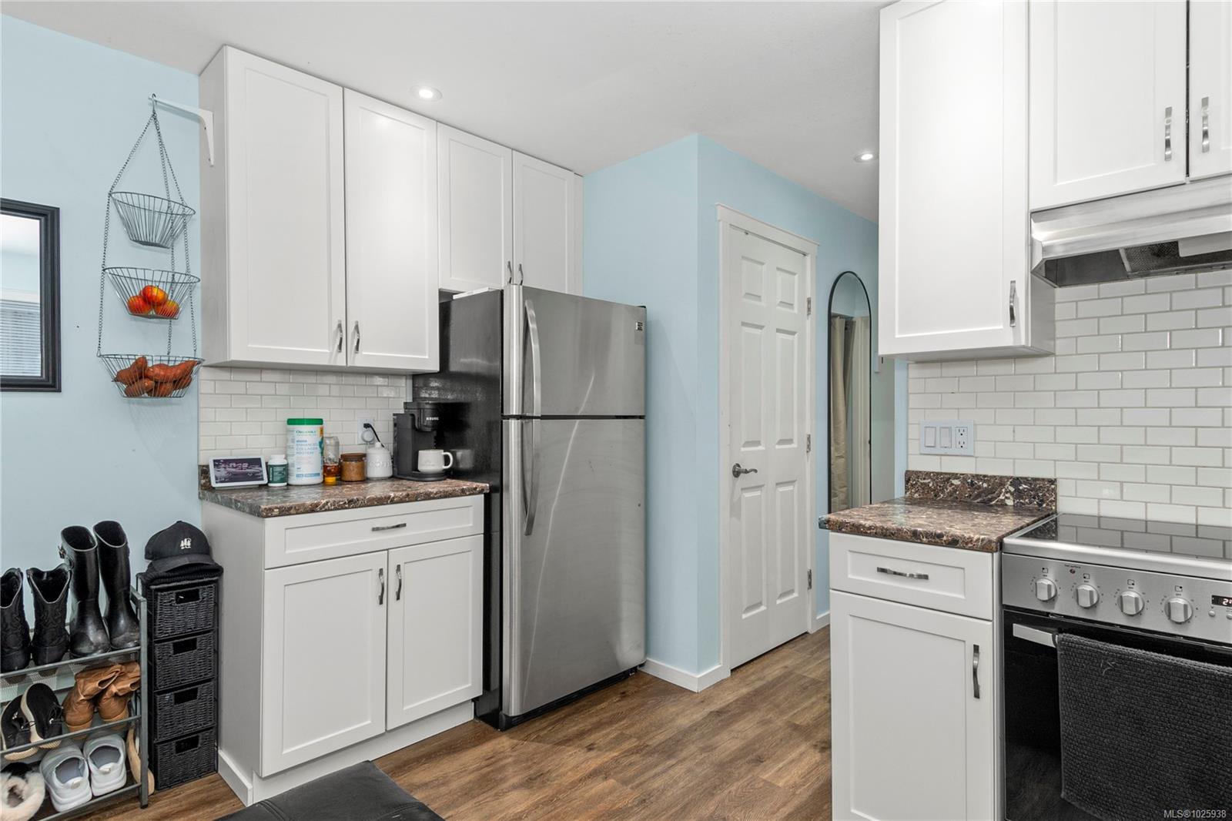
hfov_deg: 90.0
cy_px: 410
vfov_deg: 67.4
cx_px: 616
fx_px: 616
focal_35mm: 18
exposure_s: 1/6
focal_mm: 12
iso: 320
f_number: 8
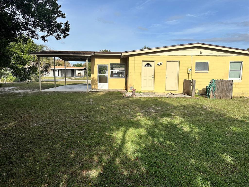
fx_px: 173
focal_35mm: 24
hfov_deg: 71.6
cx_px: 124
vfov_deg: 56.8
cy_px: 94
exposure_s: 1/5525
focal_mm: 6.86
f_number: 1.78
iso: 80
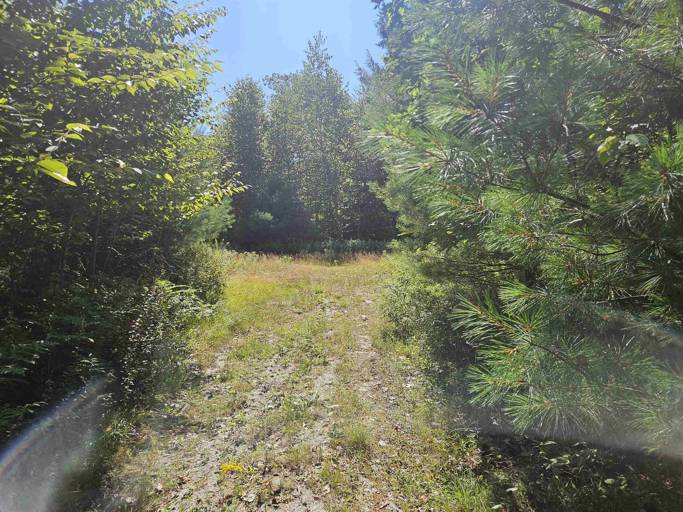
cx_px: 342
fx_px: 454
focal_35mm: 23
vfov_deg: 58.9
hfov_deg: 73.9
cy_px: 256
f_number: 1.8
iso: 25
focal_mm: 5.4
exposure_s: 1/1395
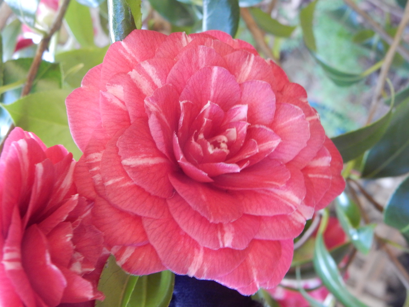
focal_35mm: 51
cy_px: 154
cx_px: 204
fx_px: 603
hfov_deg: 37.5
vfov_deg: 28.6
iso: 400
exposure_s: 1/30
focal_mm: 9
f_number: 4.5
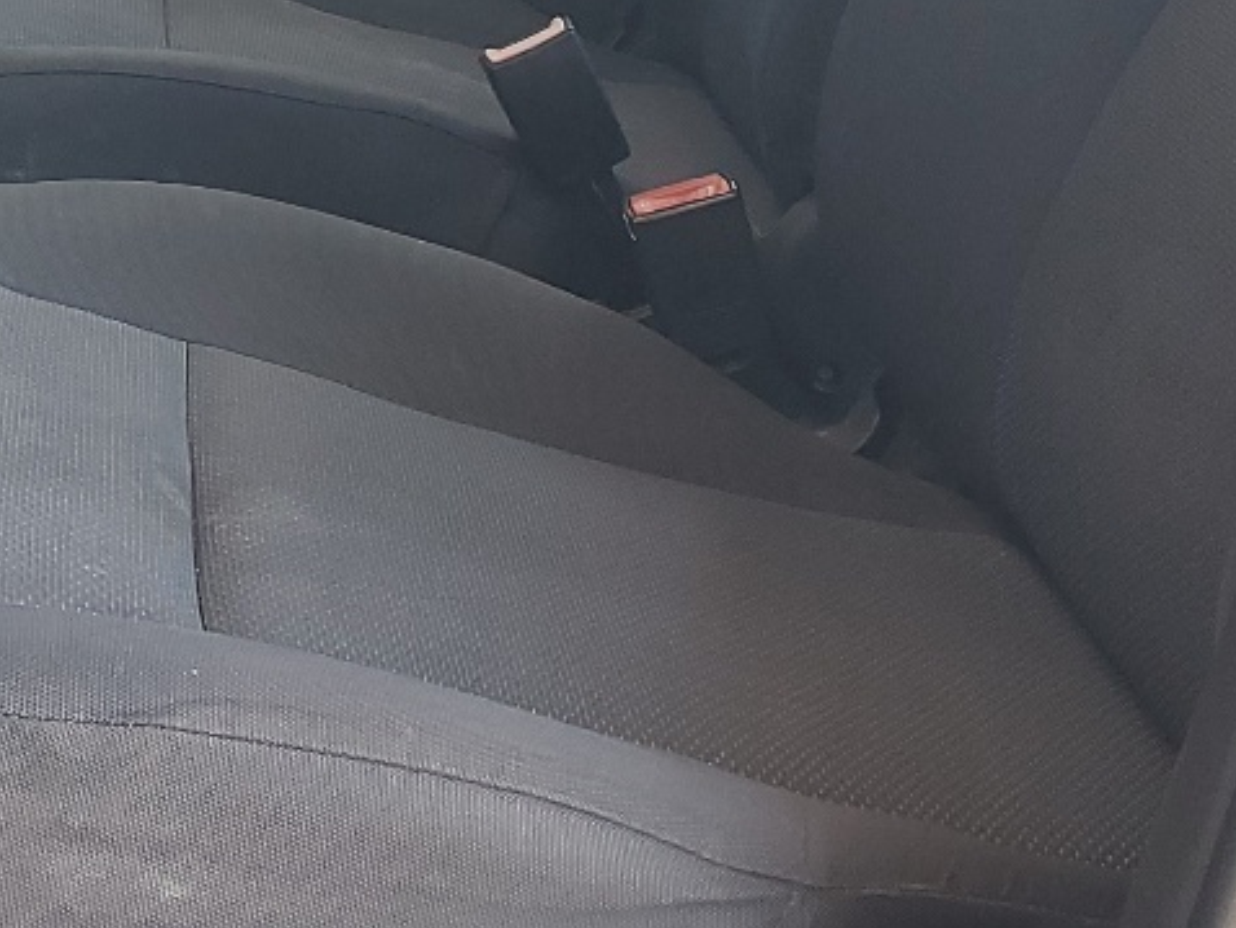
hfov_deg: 21.8
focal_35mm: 87
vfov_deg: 16.3
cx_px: 34
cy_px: -194
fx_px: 3108
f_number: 1.5
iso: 57
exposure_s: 1/120
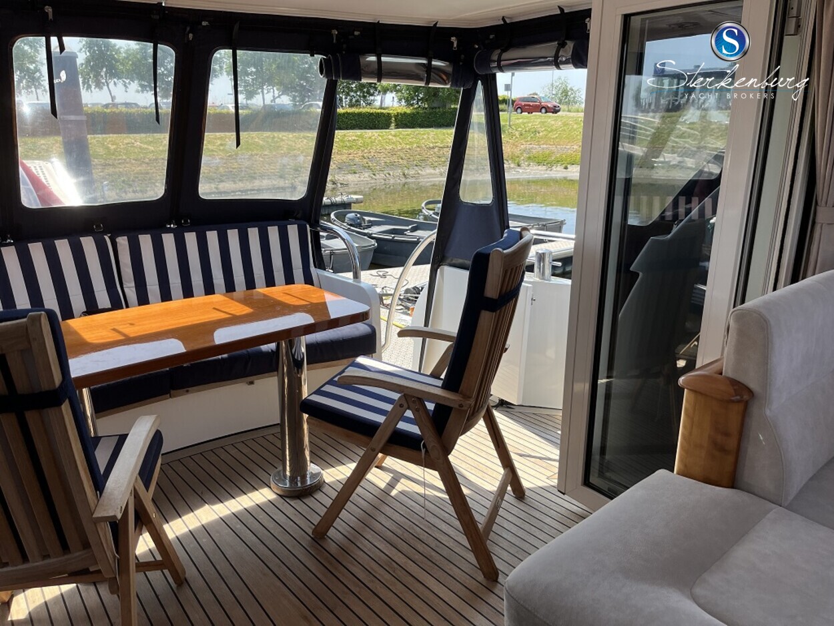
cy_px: 313
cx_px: 417
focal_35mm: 26
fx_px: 627
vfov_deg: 53.1
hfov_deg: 67.3
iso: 50
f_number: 1.6
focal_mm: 5.1
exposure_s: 1/1036
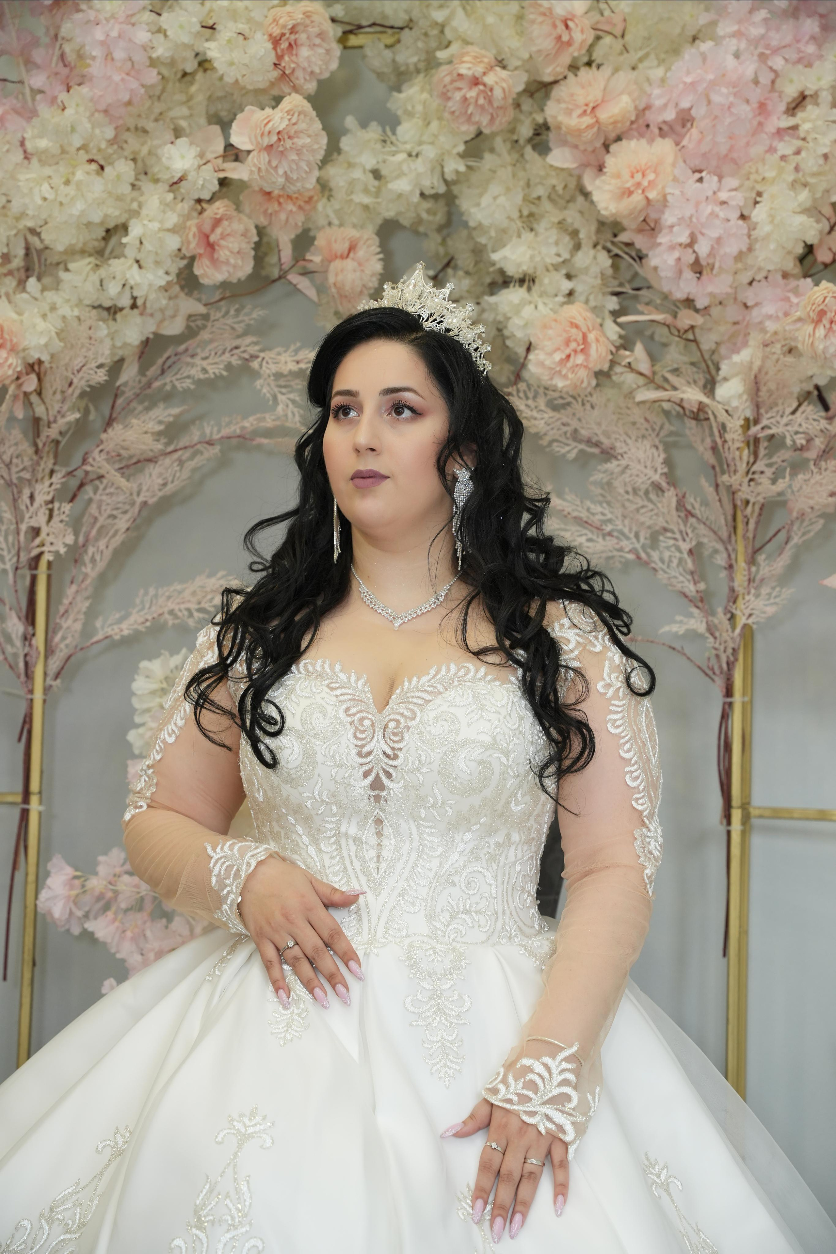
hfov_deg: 22.6
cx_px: 418
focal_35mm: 60
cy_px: 627
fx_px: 2090
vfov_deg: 33.4
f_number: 4
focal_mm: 60
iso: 800
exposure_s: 1/250
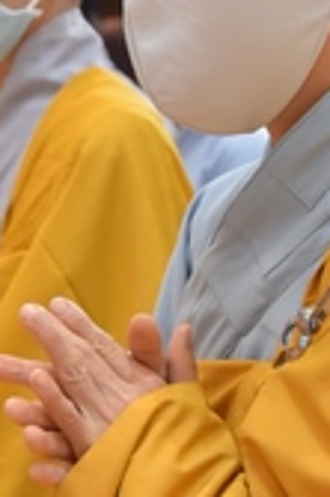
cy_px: 357
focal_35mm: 156
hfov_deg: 8.8
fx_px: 2149
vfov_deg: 13.1
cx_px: 54
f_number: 4.5
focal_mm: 40
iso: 1600
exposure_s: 1/125
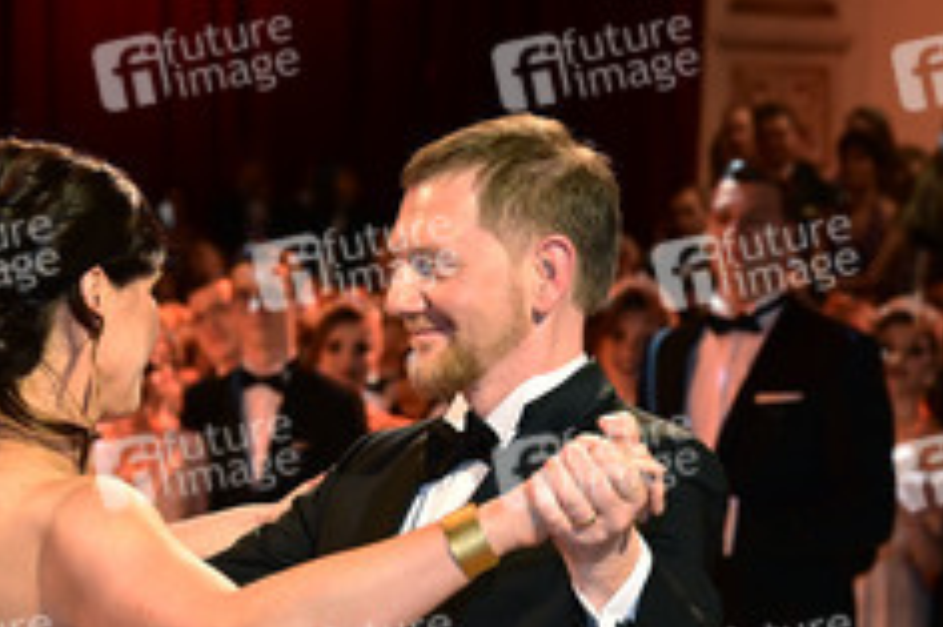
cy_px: 563
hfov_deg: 15.3
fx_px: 3507
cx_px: 250
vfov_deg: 10.2
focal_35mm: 134
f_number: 4.5
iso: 3200
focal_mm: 70
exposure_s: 1/200
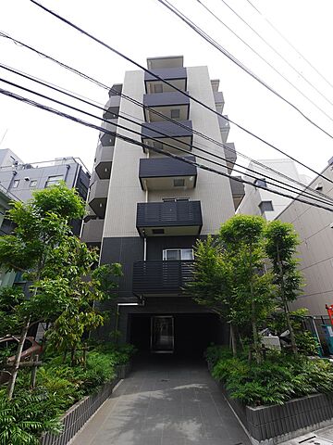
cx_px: 166
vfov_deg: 94.5
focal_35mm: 16
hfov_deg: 78.1
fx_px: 205
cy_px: 222
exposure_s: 1/200
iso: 160
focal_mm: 8
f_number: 5.6
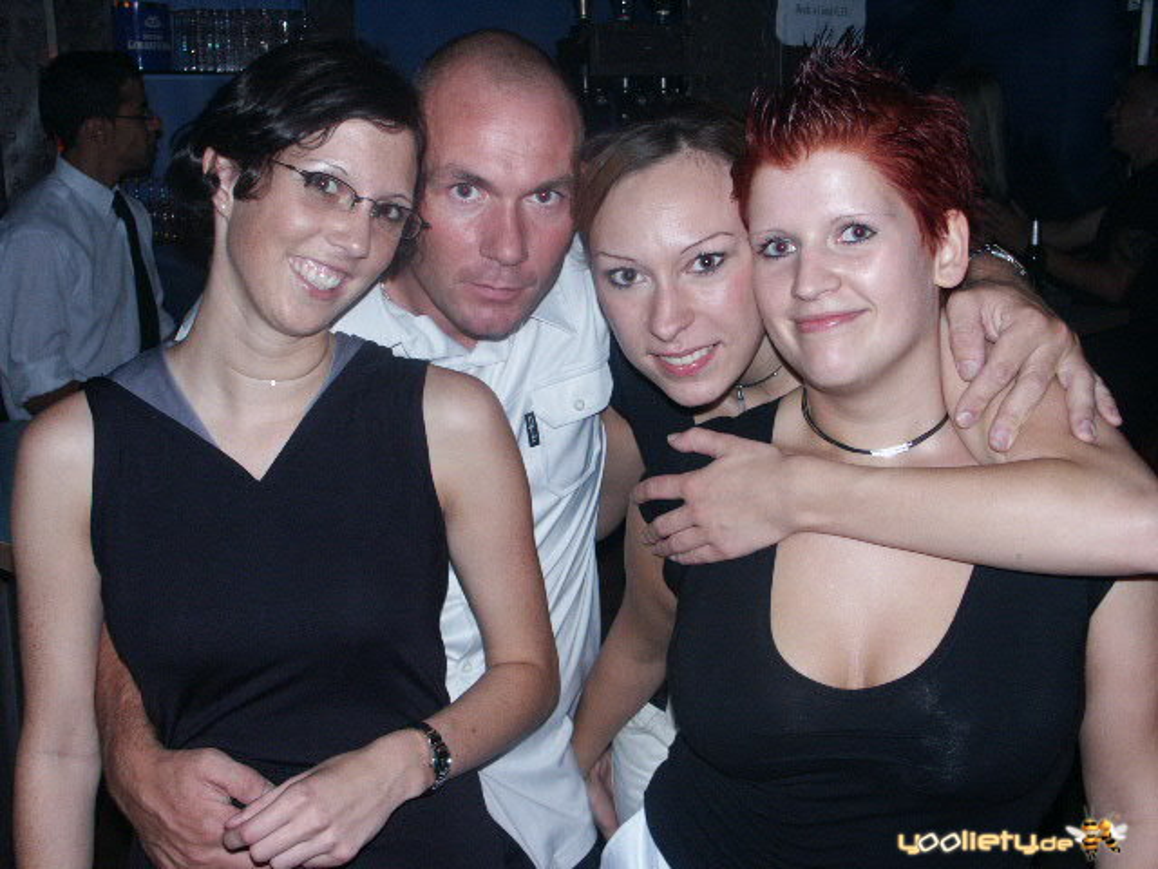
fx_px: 1338
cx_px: 579
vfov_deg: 36.0
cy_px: 434
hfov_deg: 46.8
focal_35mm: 40
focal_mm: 10.49
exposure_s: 1/45
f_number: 2.8
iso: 200
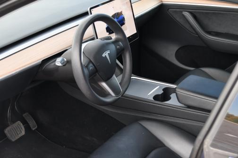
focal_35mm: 68
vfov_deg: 20.0
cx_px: 119
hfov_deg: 29.7
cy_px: 79
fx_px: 450
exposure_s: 1/20
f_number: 4.2
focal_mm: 34
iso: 100
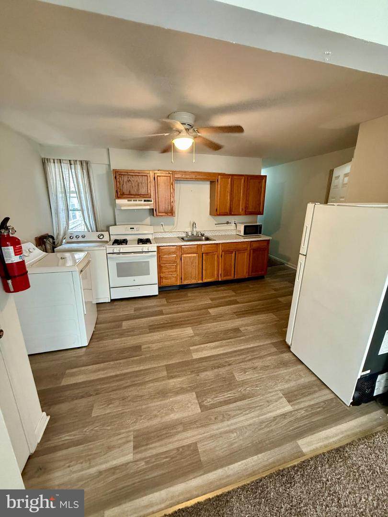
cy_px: 258
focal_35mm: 14
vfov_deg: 102.1
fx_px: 209
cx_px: 194
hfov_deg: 85.7
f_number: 2.2
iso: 640
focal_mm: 2.22
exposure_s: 1/60
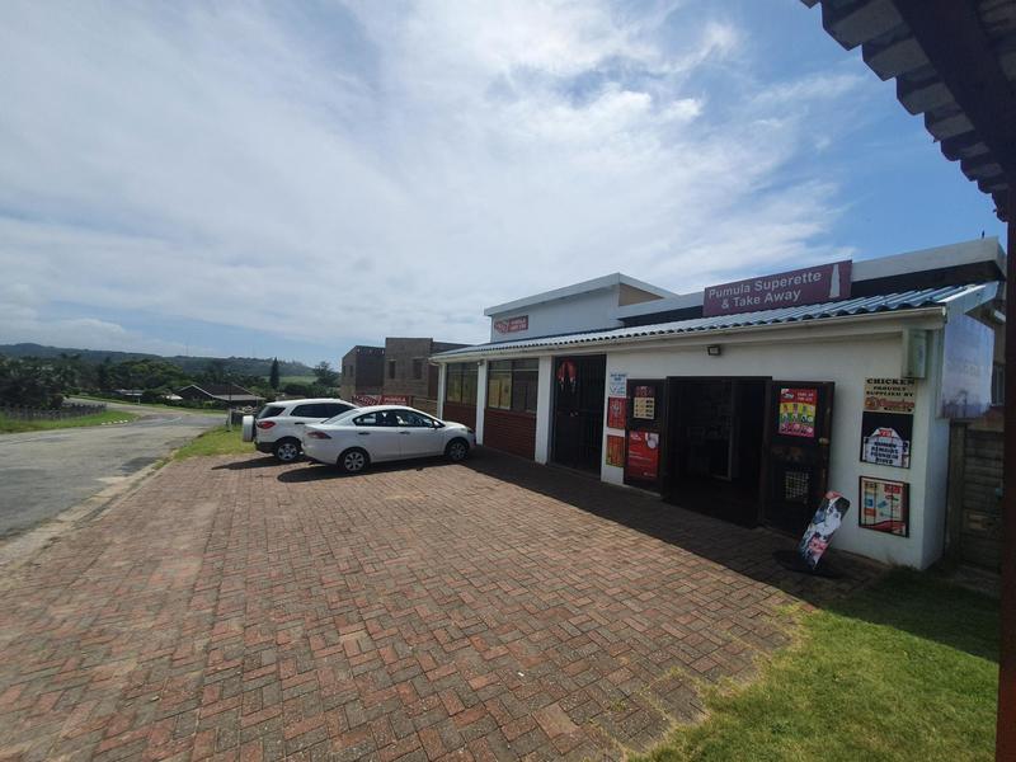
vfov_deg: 89.9
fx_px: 382
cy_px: 381
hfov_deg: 106.2
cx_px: 508
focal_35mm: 13
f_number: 2.2
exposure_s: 1/2288
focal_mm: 1.8
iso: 50
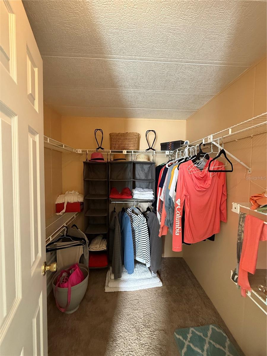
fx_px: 144
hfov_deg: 85.7
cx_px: 134
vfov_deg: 102.1
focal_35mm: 14
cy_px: 178
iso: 500
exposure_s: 1/60
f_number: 2.2
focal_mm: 2.22
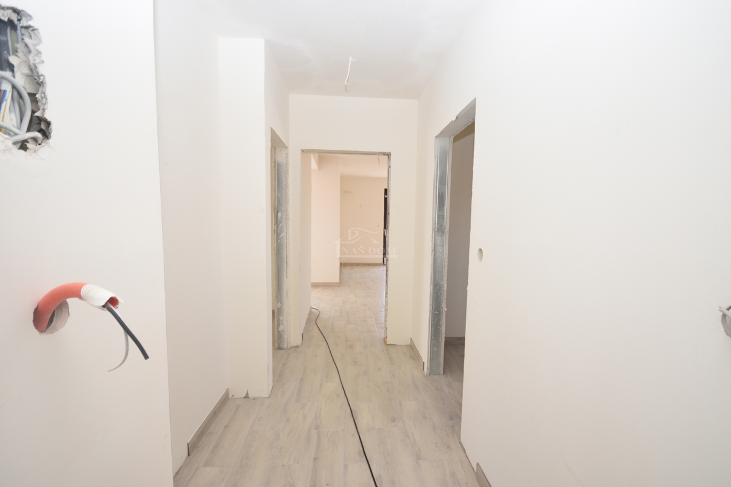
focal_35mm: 15
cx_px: 366
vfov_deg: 77.3
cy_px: 244
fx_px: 305
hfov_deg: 100.4
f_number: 4
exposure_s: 1/60
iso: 100
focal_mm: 10
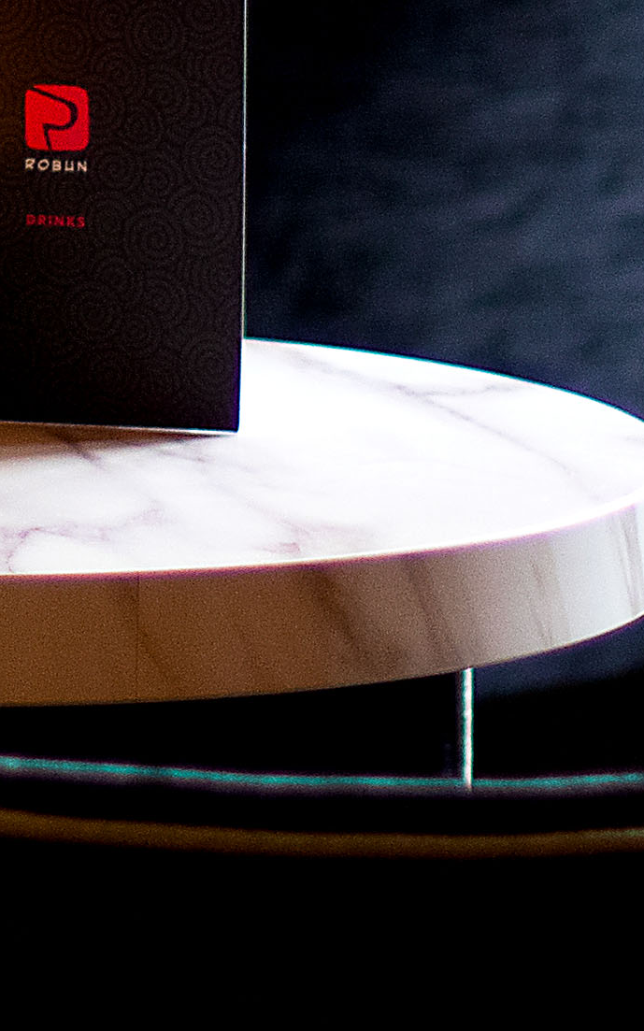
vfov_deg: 5.6
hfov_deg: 3.5
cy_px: -267
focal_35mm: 373
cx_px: -835
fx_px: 10479
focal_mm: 50
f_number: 1.4
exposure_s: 1/320
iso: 500
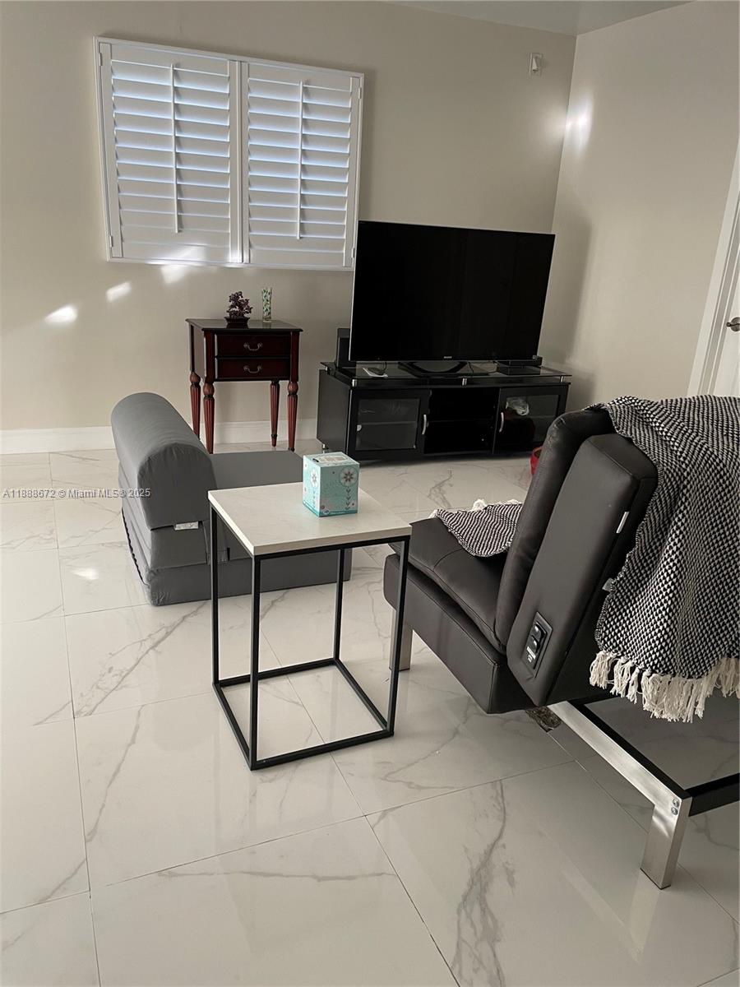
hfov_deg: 53.1
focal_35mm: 26
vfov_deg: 67.3
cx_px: 370
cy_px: 494
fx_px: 741
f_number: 1.6
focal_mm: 4.2
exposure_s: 1/60
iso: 125
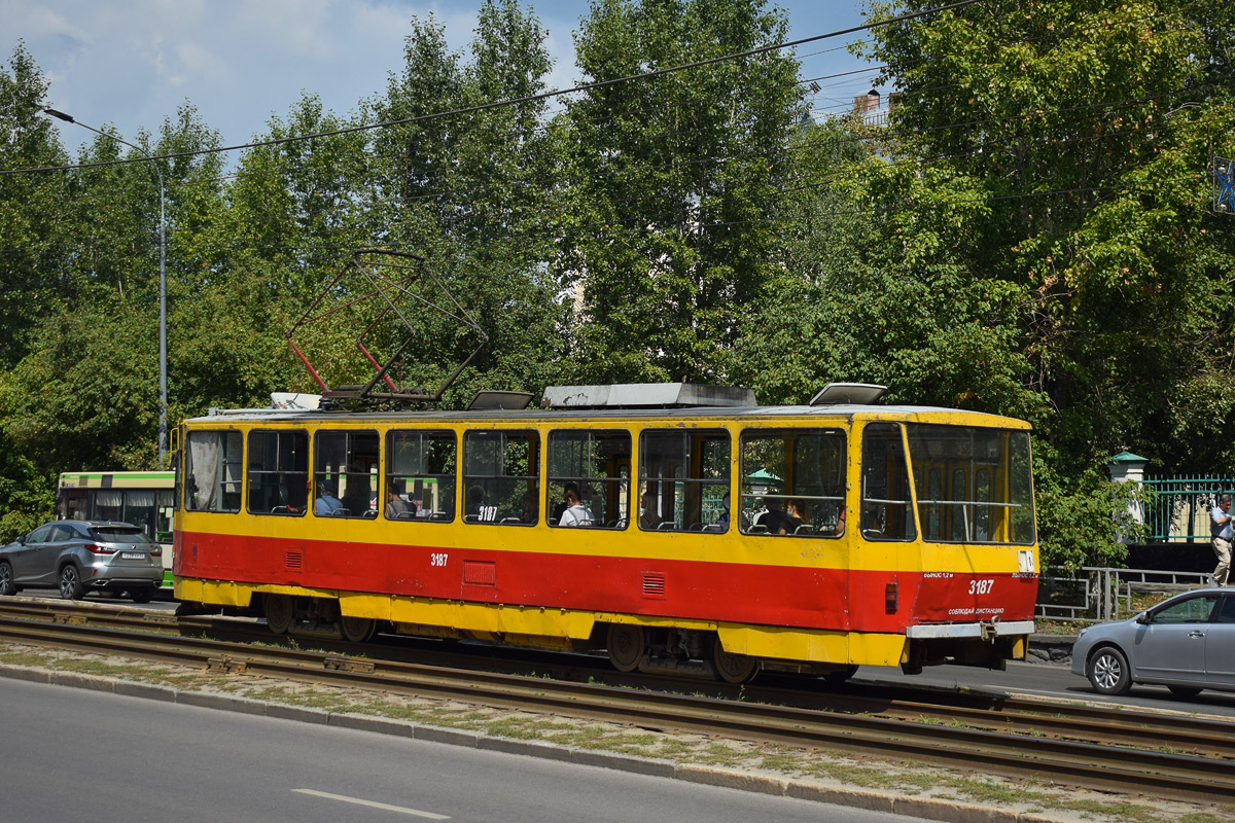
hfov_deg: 35.1
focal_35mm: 57
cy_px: 412
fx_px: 1955
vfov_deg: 23.8
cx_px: 618
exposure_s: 1/1000
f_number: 4.8
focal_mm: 38
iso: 100
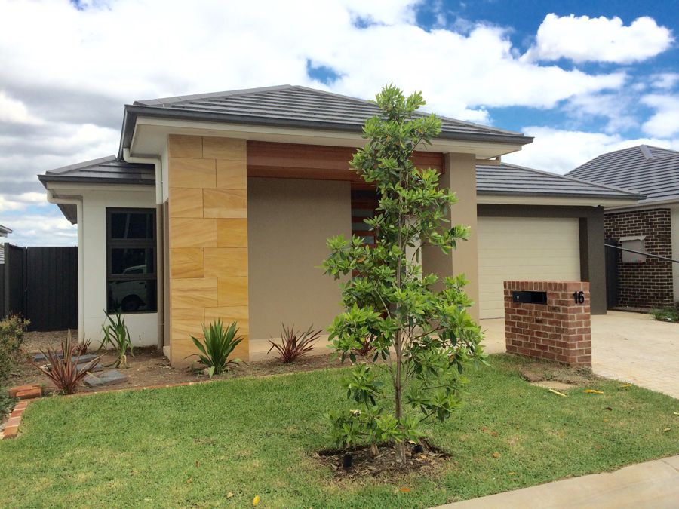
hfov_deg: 61.7
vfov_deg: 48.2
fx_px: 569
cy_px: 254
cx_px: 340
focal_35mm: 29
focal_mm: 4.15
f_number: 2.2
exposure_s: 1/2564
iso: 32
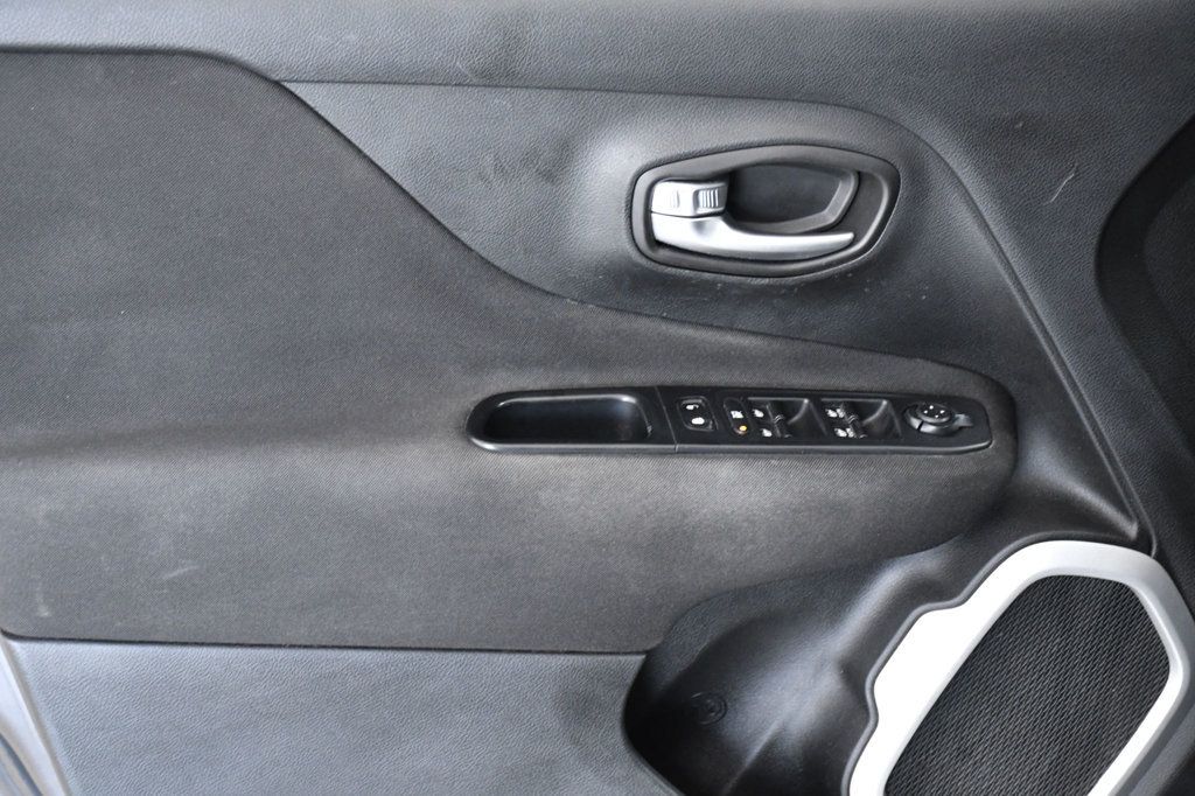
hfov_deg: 30.1
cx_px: 598
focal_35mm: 67
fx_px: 2223
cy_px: 398
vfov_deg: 20.3
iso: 2500
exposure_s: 1/100
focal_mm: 45
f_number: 5
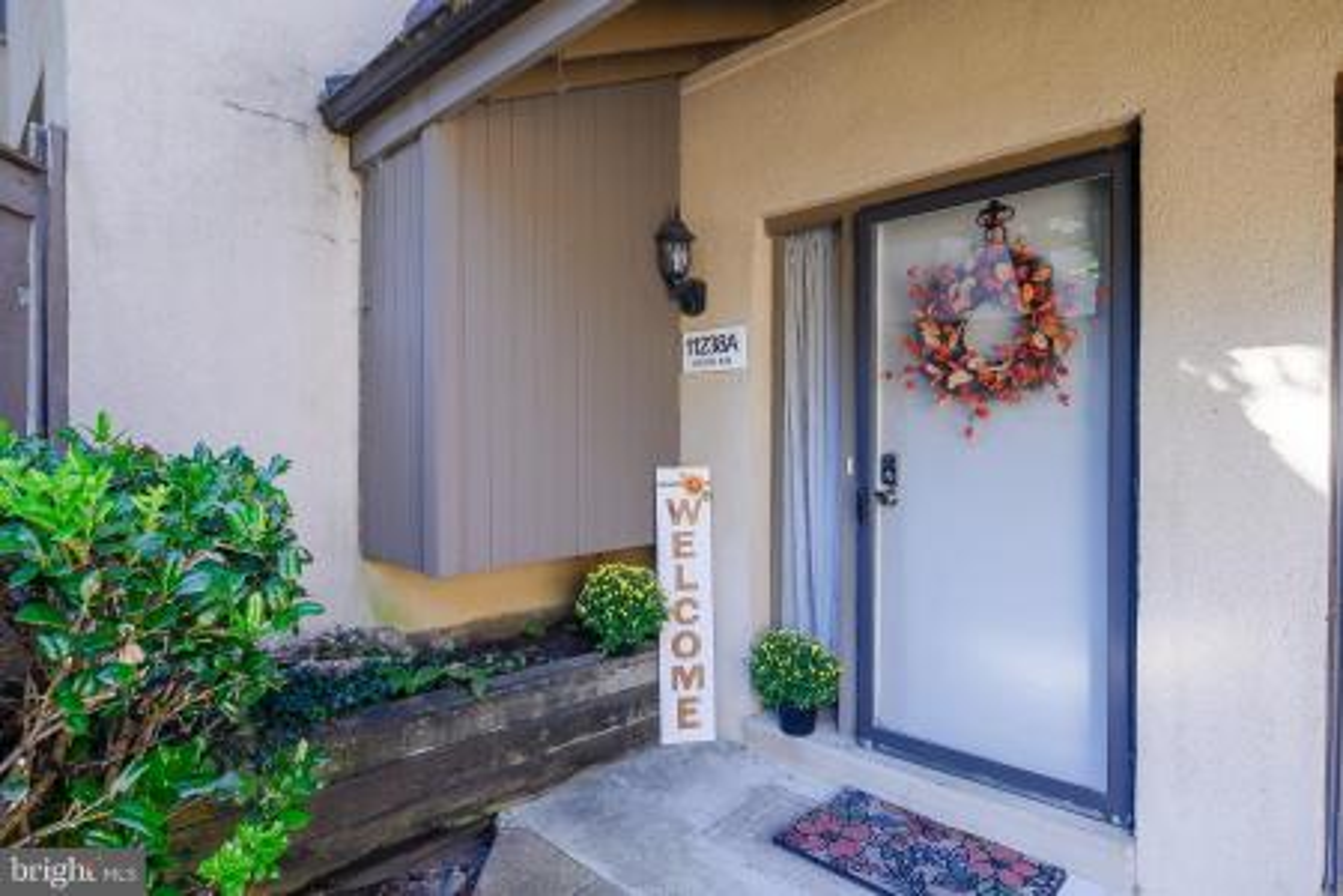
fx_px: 709
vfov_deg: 64.6
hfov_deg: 86.9
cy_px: 448
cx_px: 672
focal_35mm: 19
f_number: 16
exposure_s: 1/200
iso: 200
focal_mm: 19
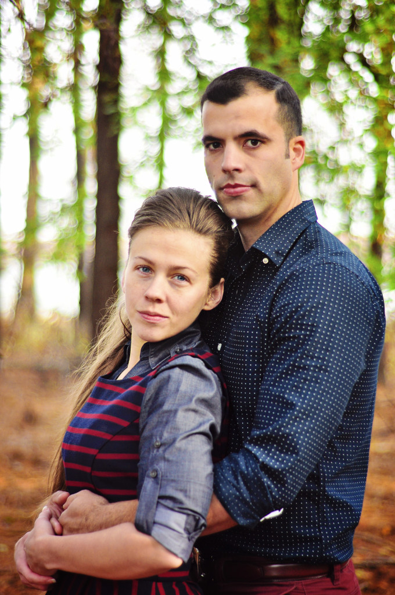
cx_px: 198
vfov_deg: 27.0
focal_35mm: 75
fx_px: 1238
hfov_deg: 18.1
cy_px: 298
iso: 250
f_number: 1.8
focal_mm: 50
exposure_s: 1/500
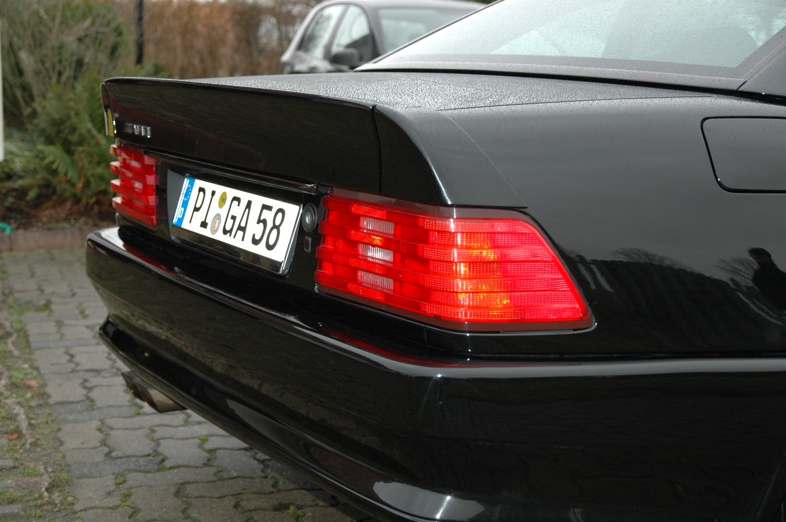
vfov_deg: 22.6
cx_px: 393
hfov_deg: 33.4
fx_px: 1309
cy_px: 261
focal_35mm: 60
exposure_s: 1/60
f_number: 4
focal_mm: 40
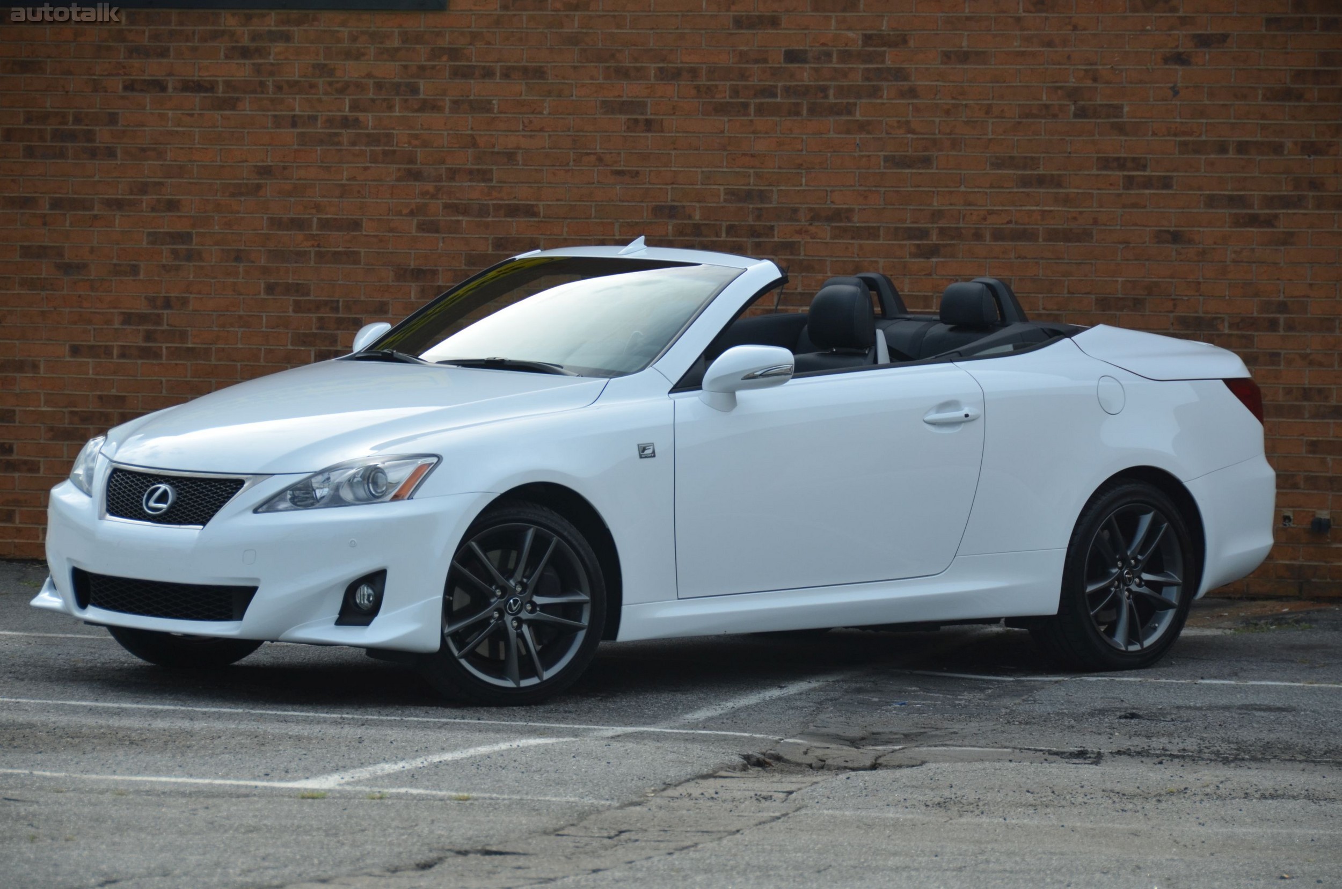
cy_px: 444
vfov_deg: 8.7
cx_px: 671
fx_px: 5859
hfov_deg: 13.1
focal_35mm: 158
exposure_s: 1/1250
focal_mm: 105
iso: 400
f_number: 5.3
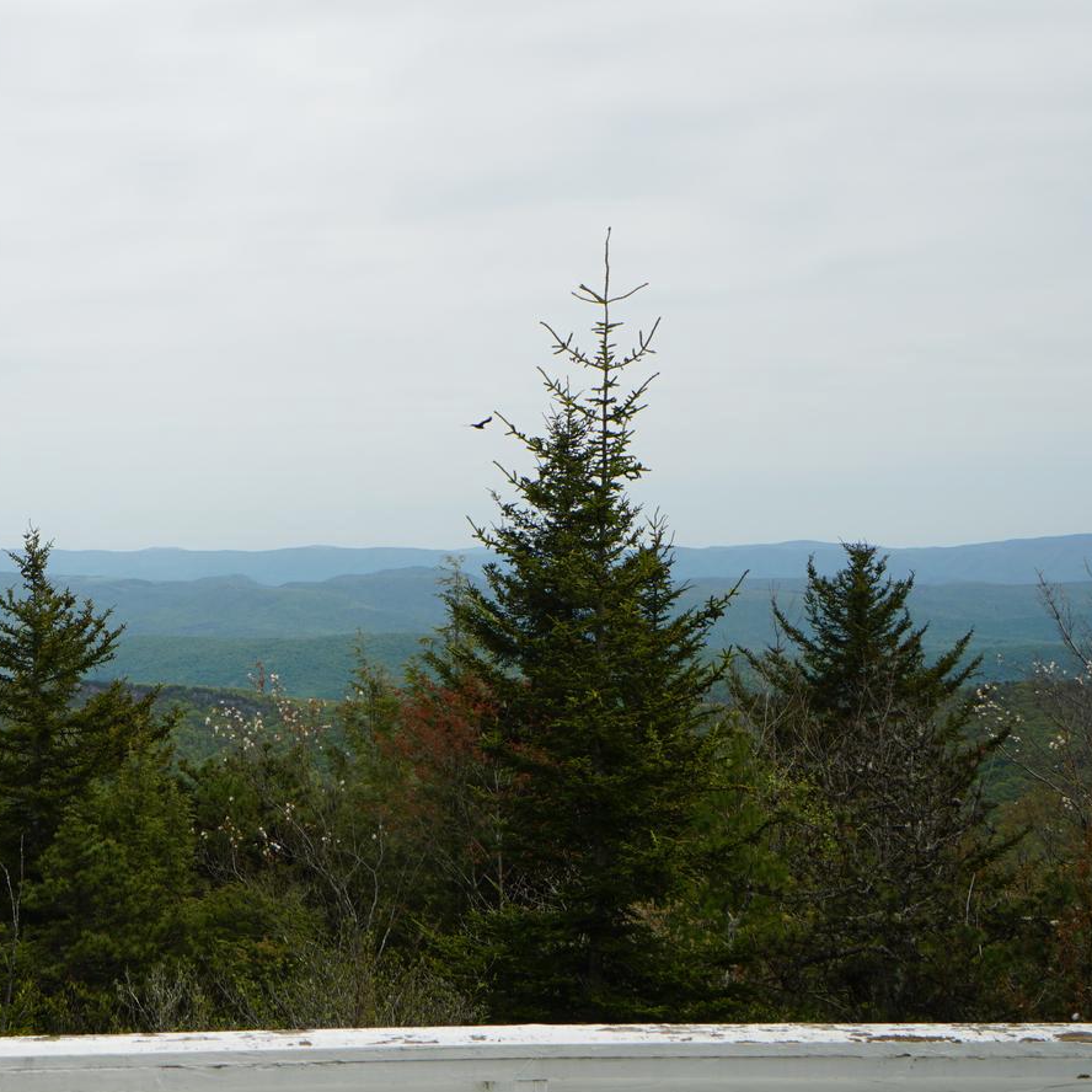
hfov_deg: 31.3
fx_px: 1784
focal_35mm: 50
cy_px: 641
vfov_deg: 34.0
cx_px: -18
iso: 100
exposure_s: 1/160
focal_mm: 17
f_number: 11
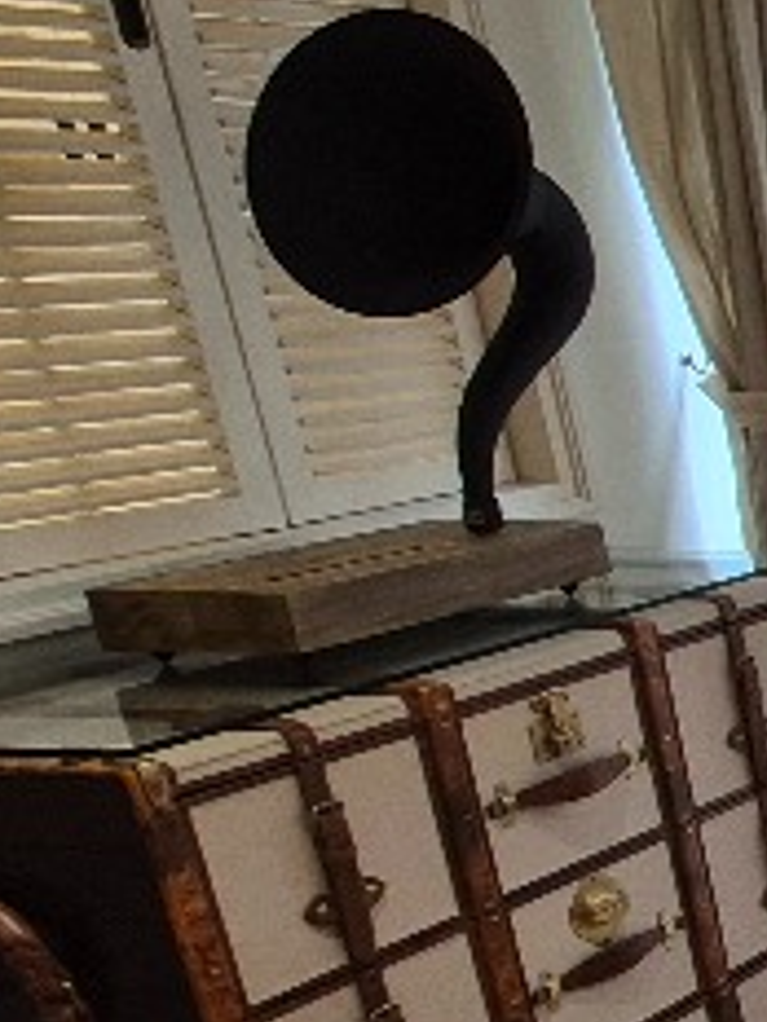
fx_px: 1654
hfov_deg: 13.8
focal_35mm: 56
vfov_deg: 33.9
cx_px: 1988
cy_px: 722
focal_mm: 1.74
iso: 80
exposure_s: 1/50
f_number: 2.2
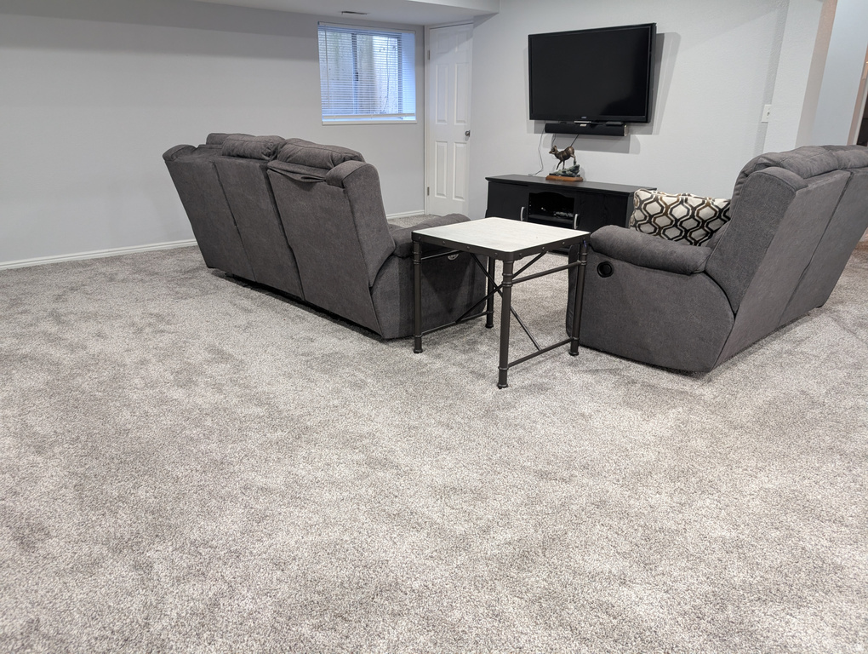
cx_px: 434
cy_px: 327
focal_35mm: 24
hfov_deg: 71.5
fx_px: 603
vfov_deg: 56.9
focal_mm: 6.9
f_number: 1.68
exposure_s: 1/25.6
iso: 201
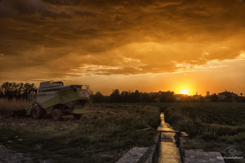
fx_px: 204
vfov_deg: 43.6
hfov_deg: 61.9
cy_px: 82
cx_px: 122
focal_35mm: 30
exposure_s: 1/50
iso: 250
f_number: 10
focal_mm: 20
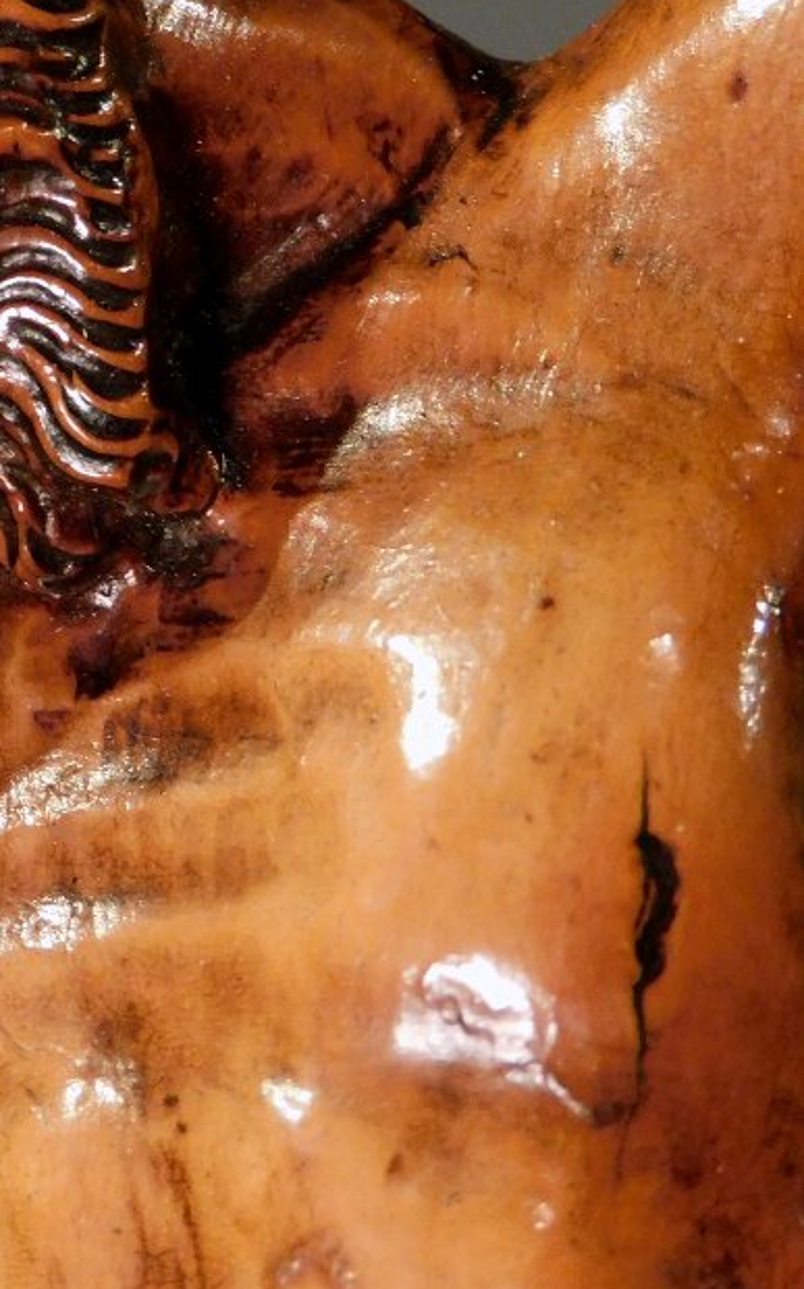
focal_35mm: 195
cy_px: 393
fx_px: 6843
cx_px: -129
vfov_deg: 10.7
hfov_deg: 6.7
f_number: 4.8
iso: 400
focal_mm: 17
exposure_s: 1/40
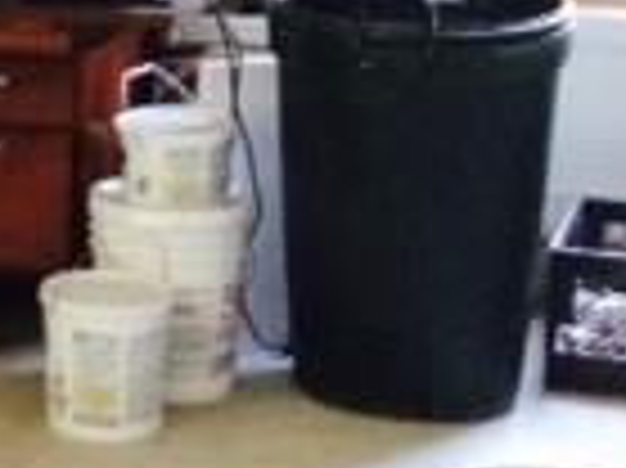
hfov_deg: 12.2
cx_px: -396
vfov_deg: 9.7
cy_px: 32
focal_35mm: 152
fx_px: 2746
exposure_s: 1/17
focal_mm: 4.12
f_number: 2.4
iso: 400
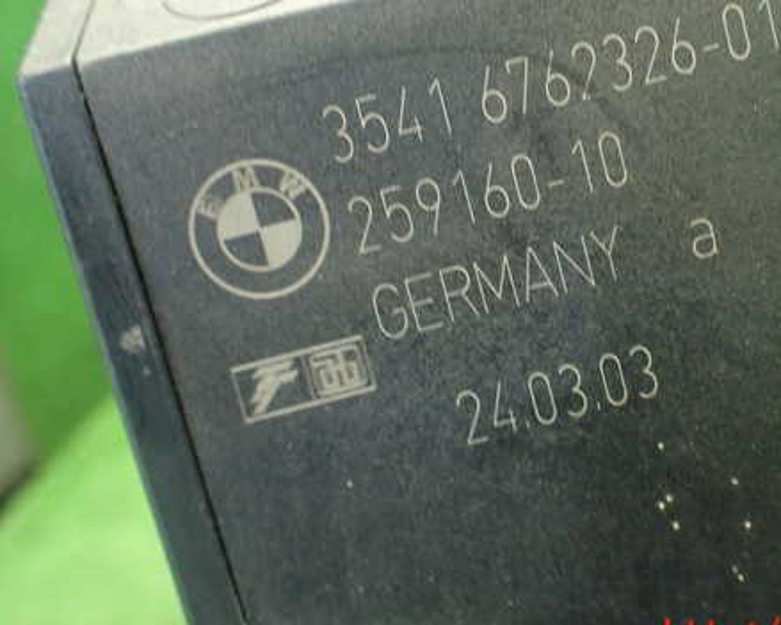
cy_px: 258
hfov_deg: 45.0
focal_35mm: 40
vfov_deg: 37.2
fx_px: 924
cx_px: 532
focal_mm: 5.4
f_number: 2.3
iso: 800
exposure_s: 1/40
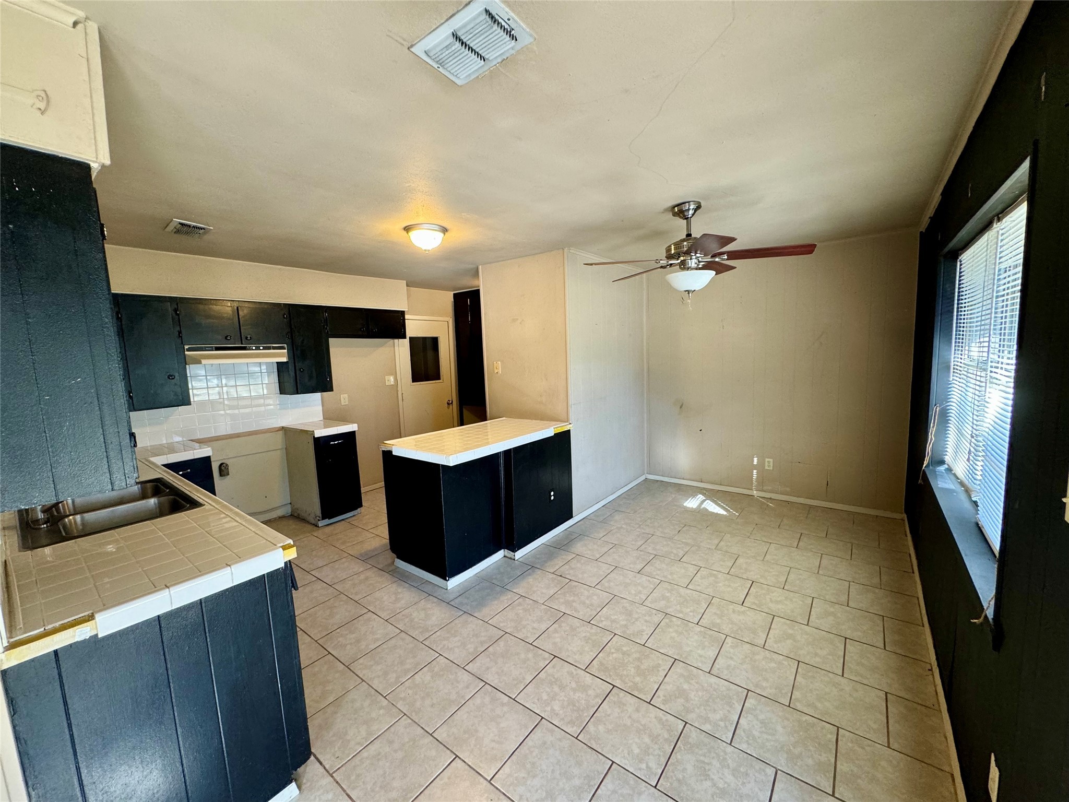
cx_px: 534
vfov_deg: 85.7
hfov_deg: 102.1
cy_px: 401
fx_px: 432
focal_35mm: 14
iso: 200
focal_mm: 2.22
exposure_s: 1/60
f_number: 2.2
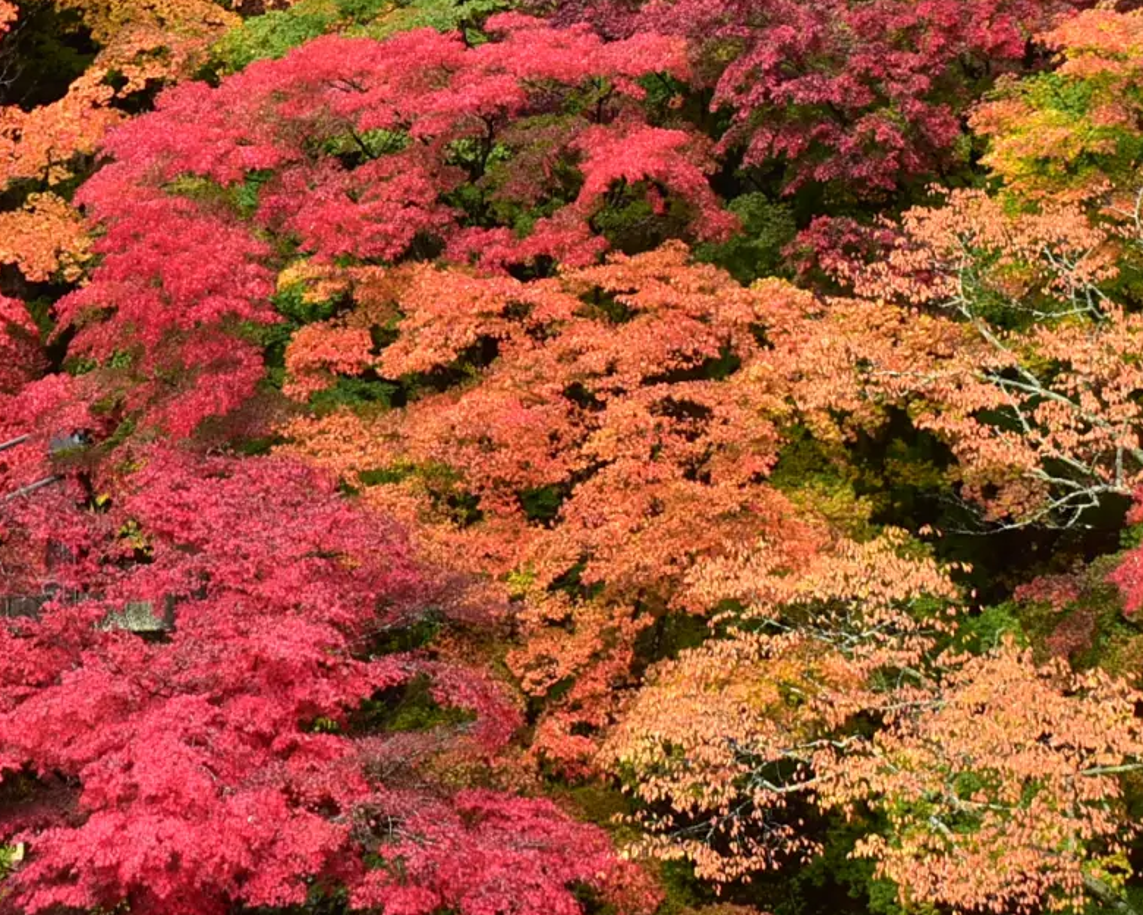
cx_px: 423
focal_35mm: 148
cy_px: 205
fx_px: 5007
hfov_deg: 13.0
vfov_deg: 10.4
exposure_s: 1/80
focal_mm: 32
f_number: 8
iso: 400
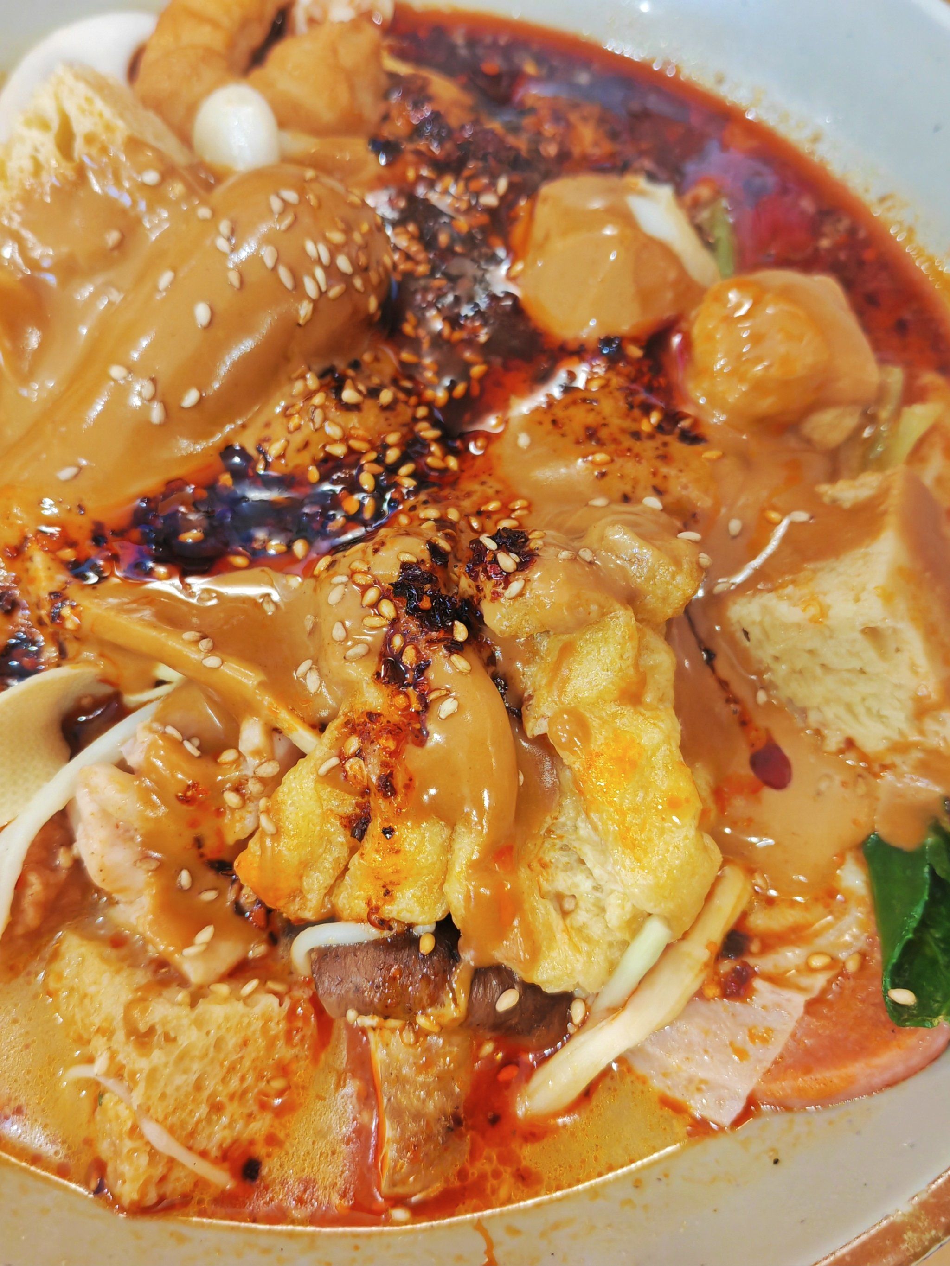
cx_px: 475
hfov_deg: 51.4
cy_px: 633
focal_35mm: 27
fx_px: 988
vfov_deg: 65.3
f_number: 1.9
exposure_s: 1/100
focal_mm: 5.52
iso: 1250
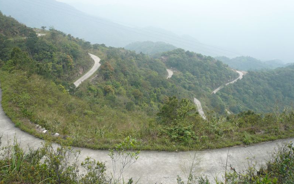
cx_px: 147
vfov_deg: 41.8
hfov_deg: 62.9
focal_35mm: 30
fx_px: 240
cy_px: 86
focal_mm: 4.6
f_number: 2.8
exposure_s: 1/640
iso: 100
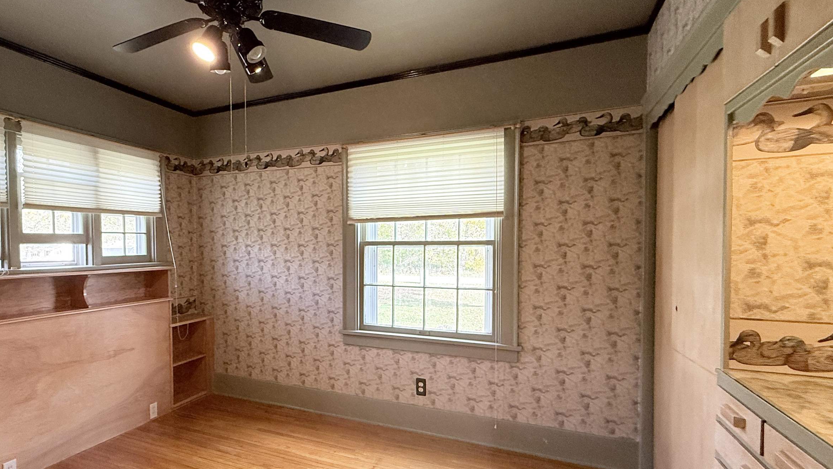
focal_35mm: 20
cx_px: 316
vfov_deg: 55.8
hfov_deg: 85.1
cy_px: 259
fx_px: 442
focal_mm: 2.22
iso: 200
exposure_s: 1/120
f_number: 2.2
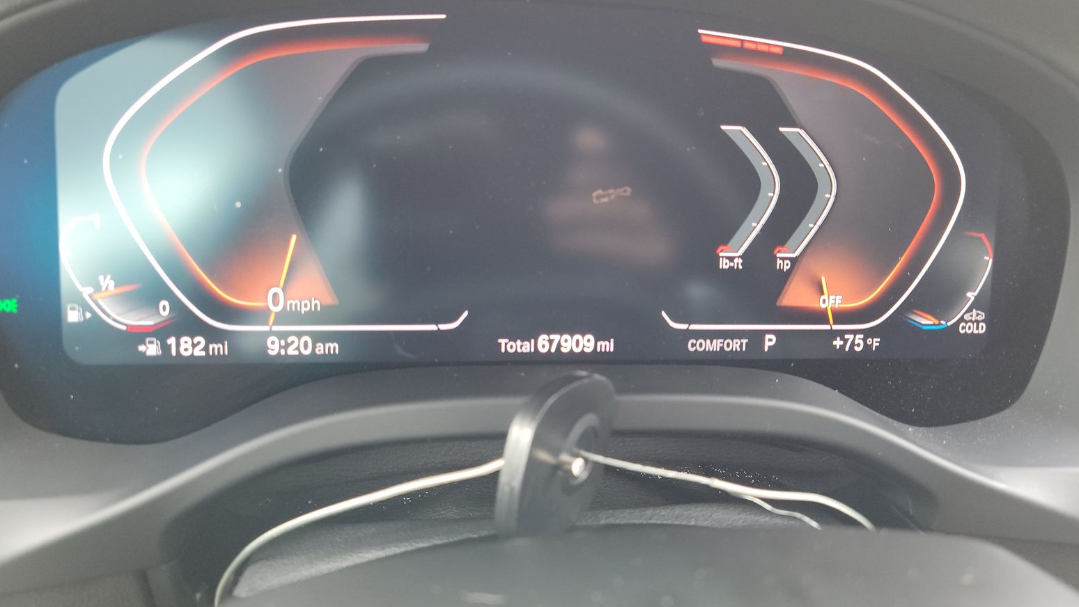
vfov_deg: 42.8
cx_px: 539
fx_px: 773
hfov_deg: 69.8
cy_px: 269
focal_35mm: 27
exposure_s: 1/59
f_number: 1.8
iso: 615
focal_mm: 6.7
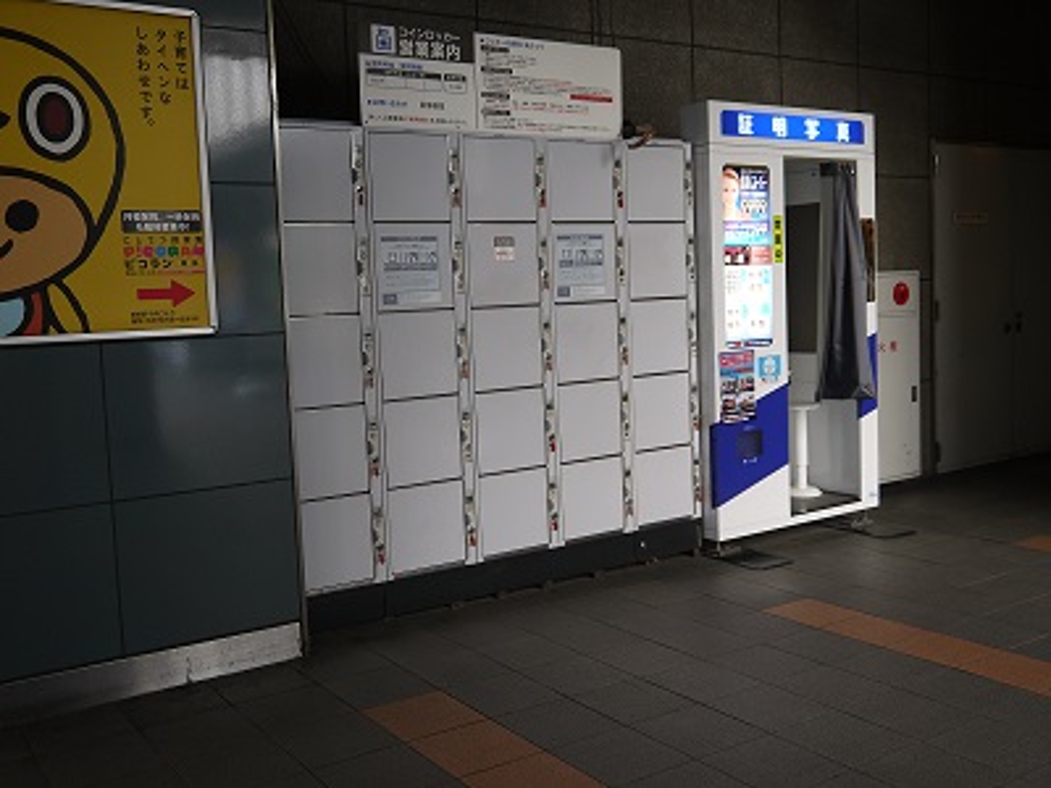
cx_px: 526
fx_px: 1154
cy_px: 394
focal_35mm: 38
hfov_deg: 49.0
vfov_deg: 37.7
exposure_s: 1/60
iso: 200
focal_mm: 19
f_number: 4.1
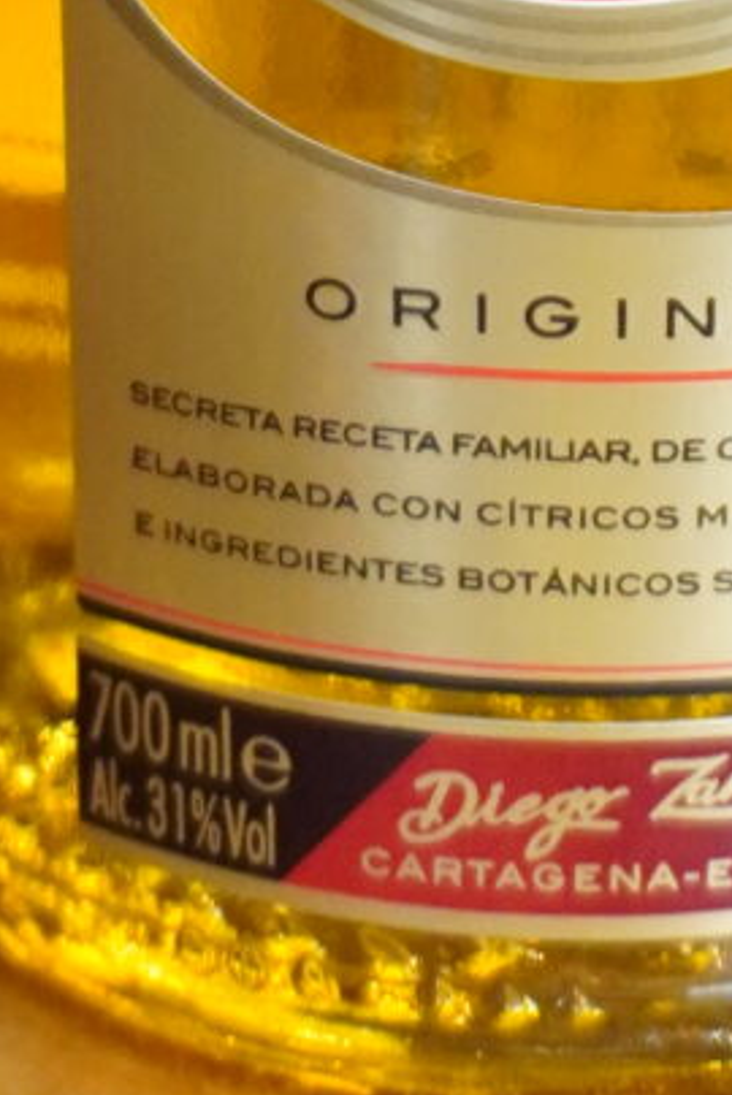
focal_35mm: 171
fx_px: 5206
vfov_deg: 10.7
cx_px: 641
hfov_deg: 8.0
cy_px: -1282
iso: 1250
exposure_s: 1/160
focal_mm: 18
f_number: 4
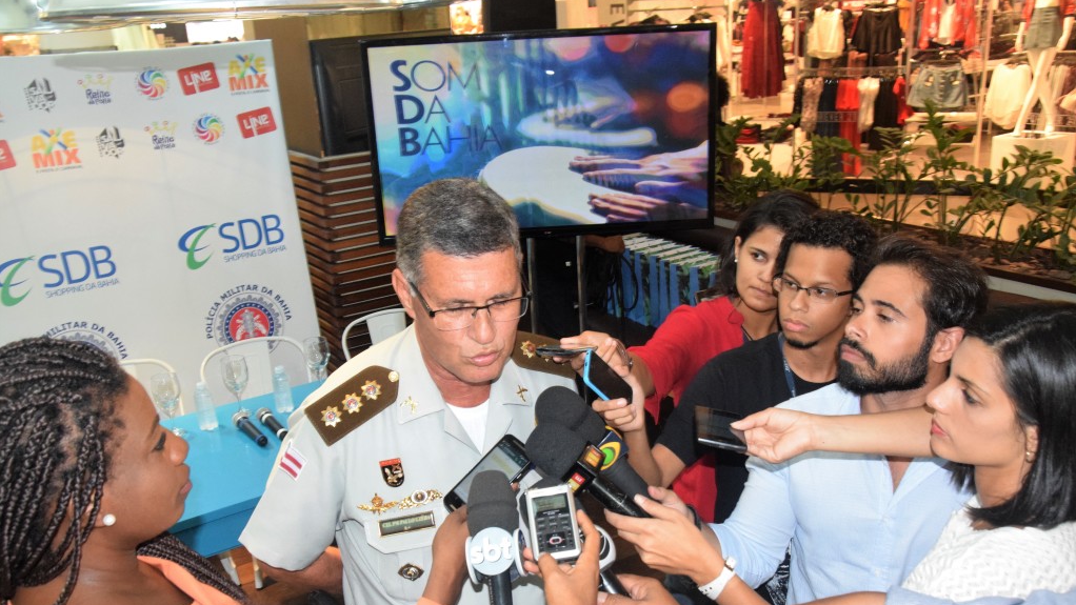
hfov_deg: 33.3
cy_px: 330
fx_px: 1798
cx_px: 538
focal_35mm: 63
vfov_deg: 19.1
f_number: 10
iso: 3200
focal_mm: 40
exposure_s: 1/80
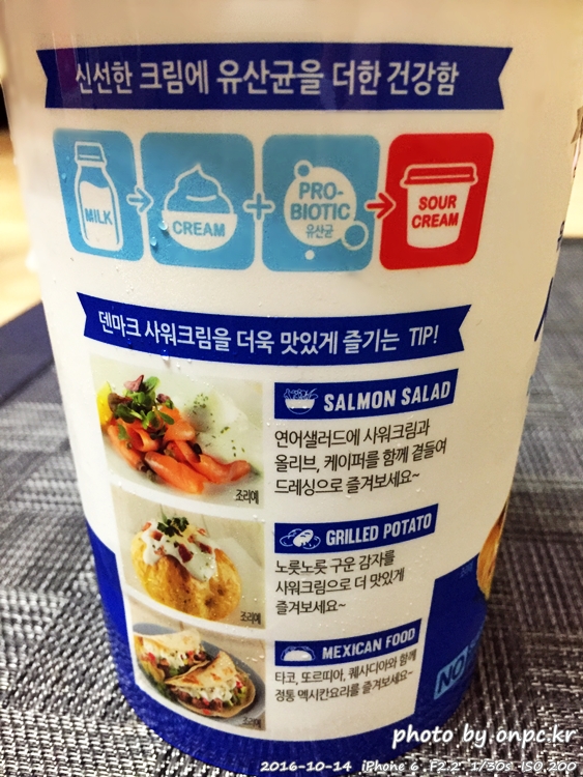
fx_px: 651
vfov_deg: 61.6
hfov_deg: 48.3
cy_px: 388
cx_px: 292
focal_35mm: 29
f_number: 2.2
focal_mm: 4.15
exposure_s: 1/30
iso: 200
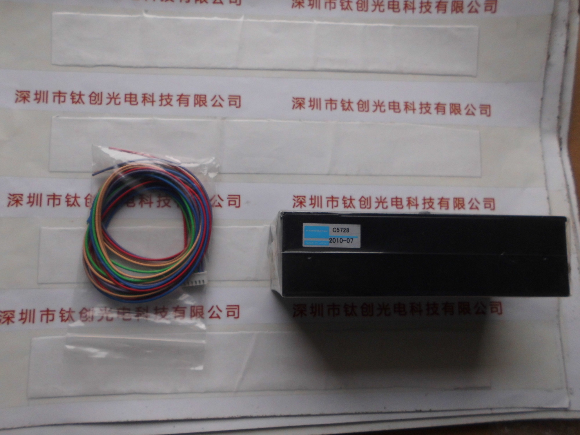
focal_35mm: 26
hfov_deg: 67.3
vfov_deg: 53.1
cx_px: 290
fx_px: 436
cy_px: 218
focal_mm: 4.6
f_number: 3.2
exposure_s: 1/94
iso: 100
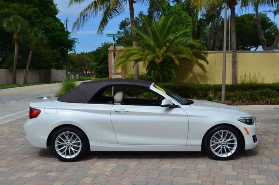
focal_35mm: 42
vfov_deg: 31.8
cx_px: 140
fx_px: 325
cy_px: 92
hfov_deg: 46.5
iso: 100
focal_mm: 28
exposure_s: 1/160
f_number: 11
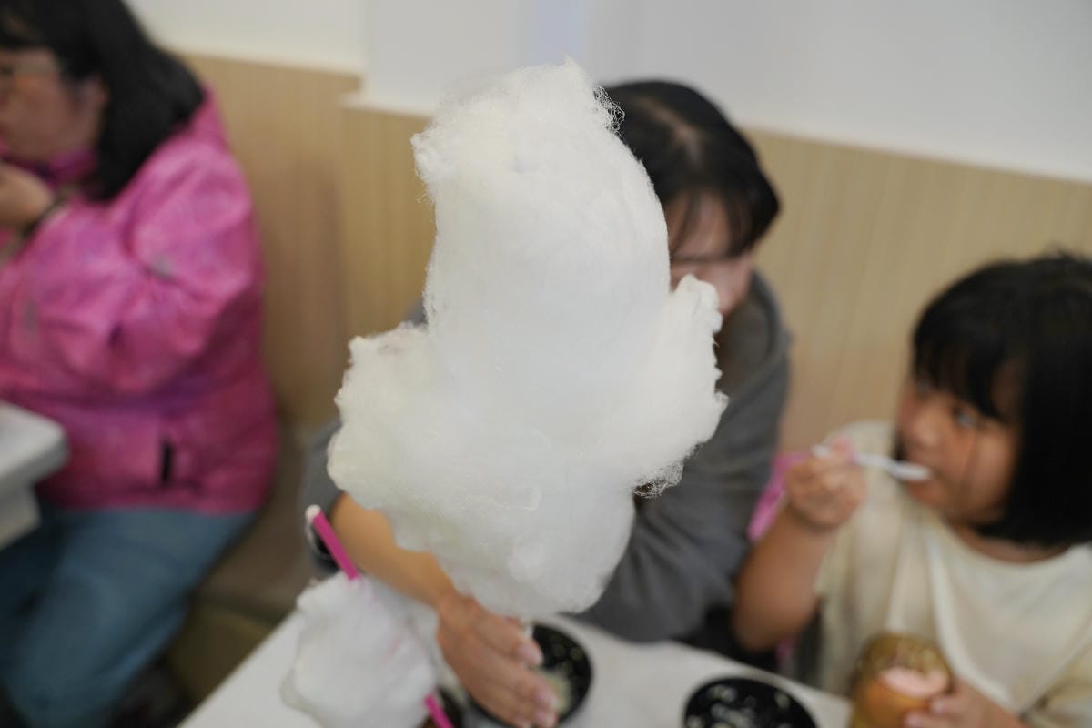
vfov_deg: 43.6
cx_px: 546
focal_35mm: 30
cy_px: 364
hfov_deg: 61.9
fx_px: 910
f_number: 4
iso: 640
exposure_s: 1/60
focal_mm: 30
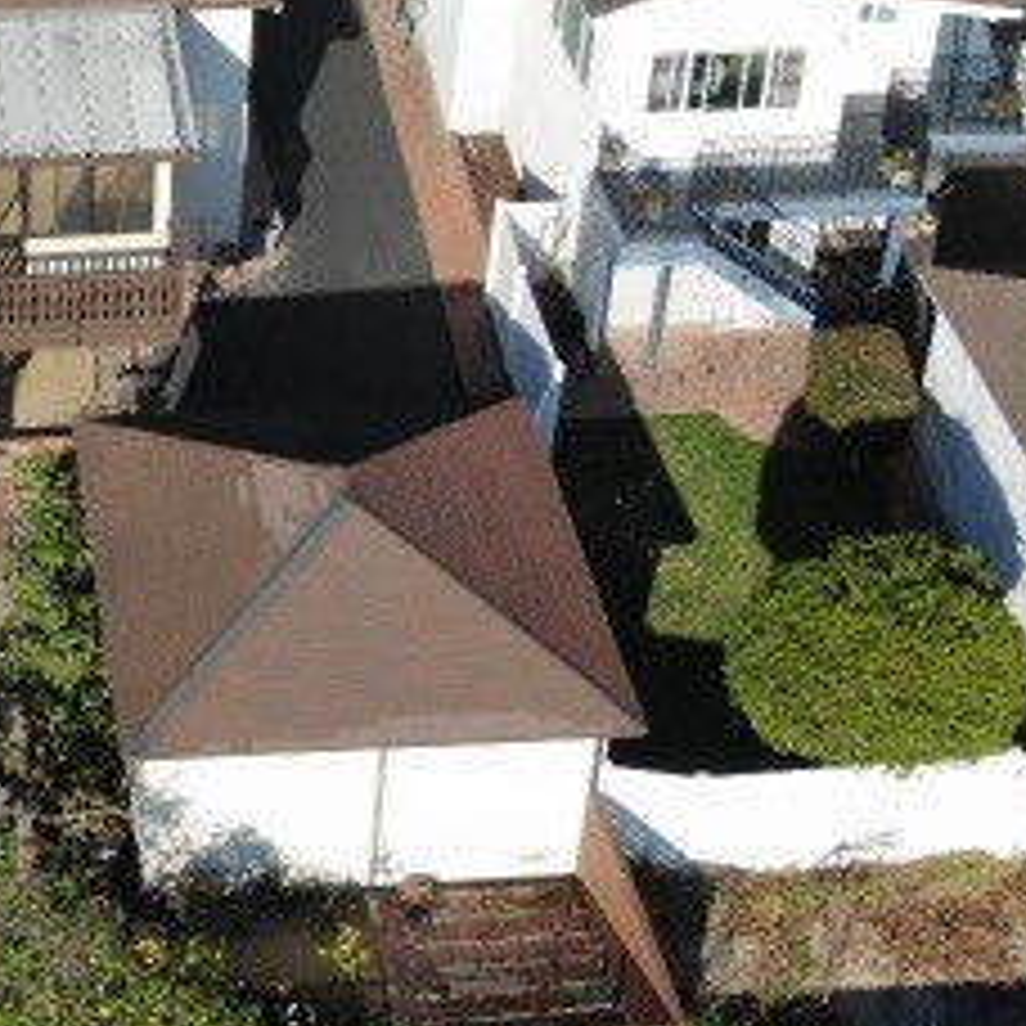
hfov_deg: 20.5
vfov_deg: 21.1
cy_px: 504
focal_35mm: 82
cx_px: 4
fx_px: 2750
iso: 100
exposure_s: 1/664
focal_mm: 7.71
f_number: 3.6
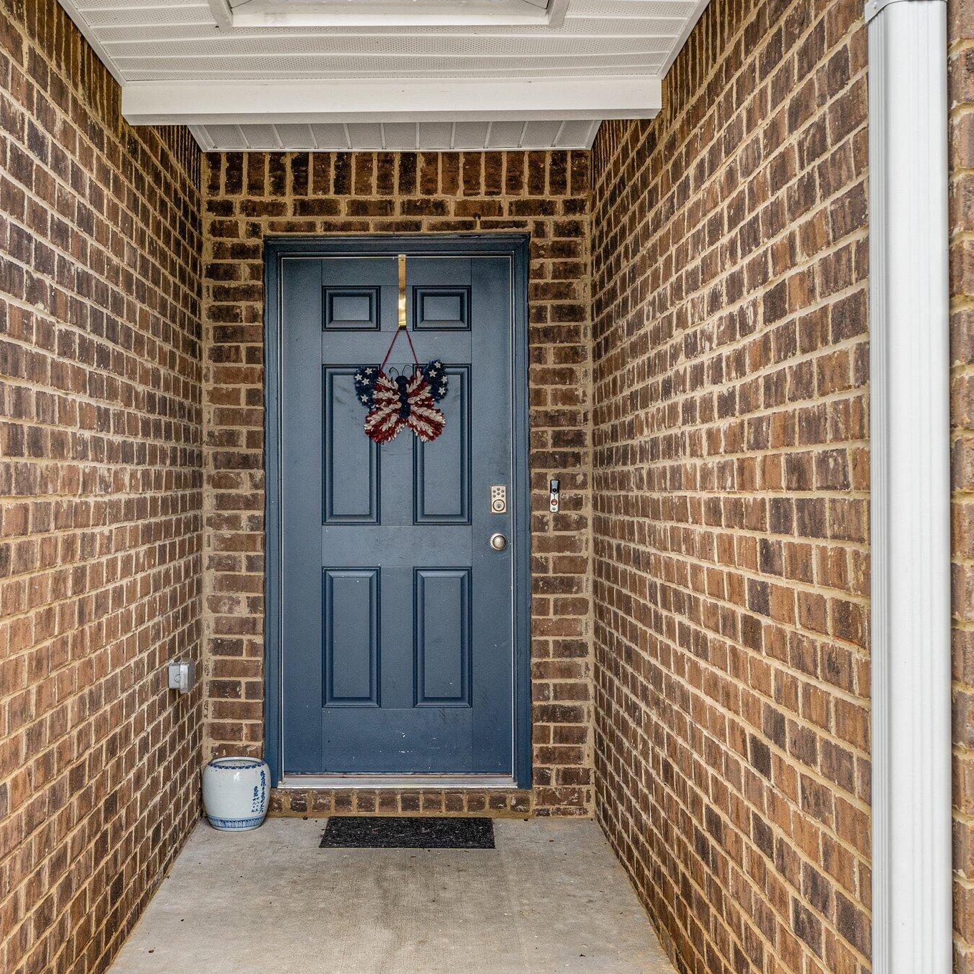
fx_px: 1464
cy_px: 487
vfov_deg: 36.8
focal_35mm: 46
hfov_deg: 36.7
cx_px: 403
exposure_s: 1/50
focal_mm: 24
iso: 320
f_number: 9
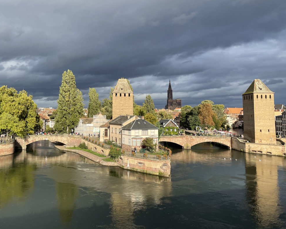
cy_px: 100
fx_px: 262
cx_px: 116
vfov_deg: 47.0
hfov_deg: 56.8
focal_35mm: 31
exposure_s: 1/2212
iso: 32
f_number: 1.6
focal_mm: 4.2
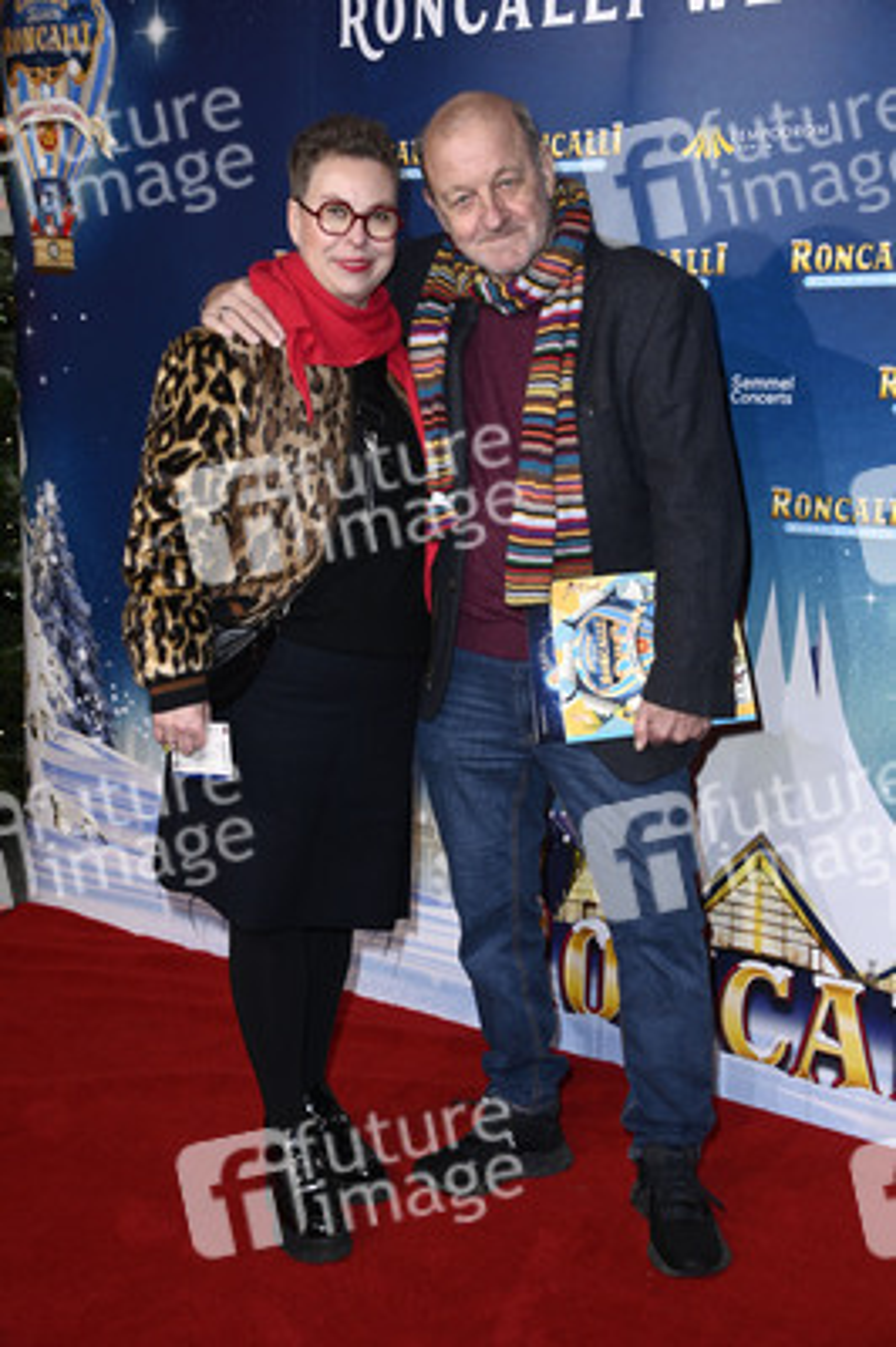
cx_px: 448
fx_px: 1945
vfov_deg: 38.2
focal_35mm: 52
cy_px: 674
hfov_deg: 25.9
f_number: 5.6
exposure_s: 1/250
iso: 1250
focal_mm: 52
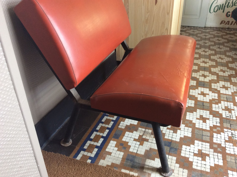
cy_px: 88
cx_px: 118
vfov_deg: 44.1
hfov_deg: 56.9
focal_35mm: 32
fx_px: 219
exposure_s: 1/25
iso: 80
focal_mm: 3.3
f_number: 2.4
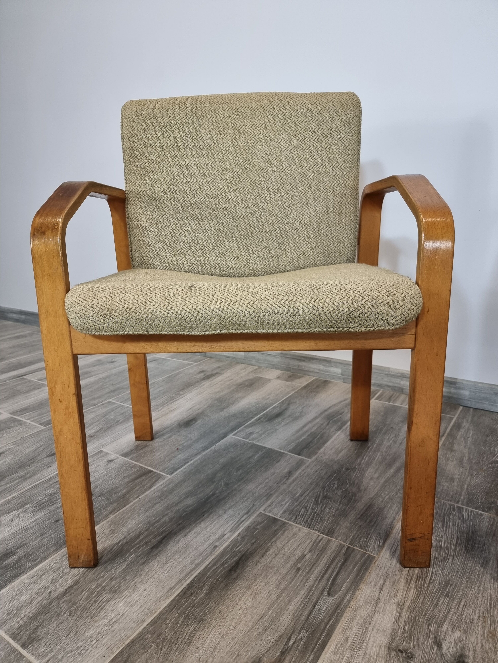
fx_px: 460
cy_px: 332
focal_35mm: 24
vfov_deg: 71.6
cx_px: 249
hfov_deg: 56.8
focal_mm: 6.7
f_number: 1.8
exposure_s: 1/100
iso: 125
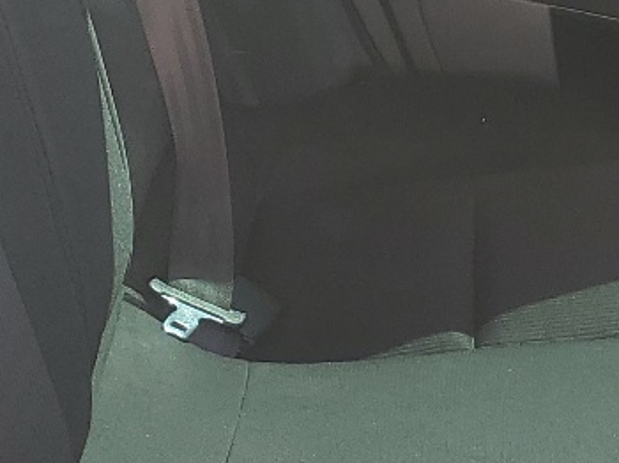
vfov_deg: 12.4
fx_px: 2126
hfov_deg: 16.1
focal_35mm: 119
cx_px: 665
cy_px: 120
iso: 50
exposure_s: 1/185
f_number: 1.5
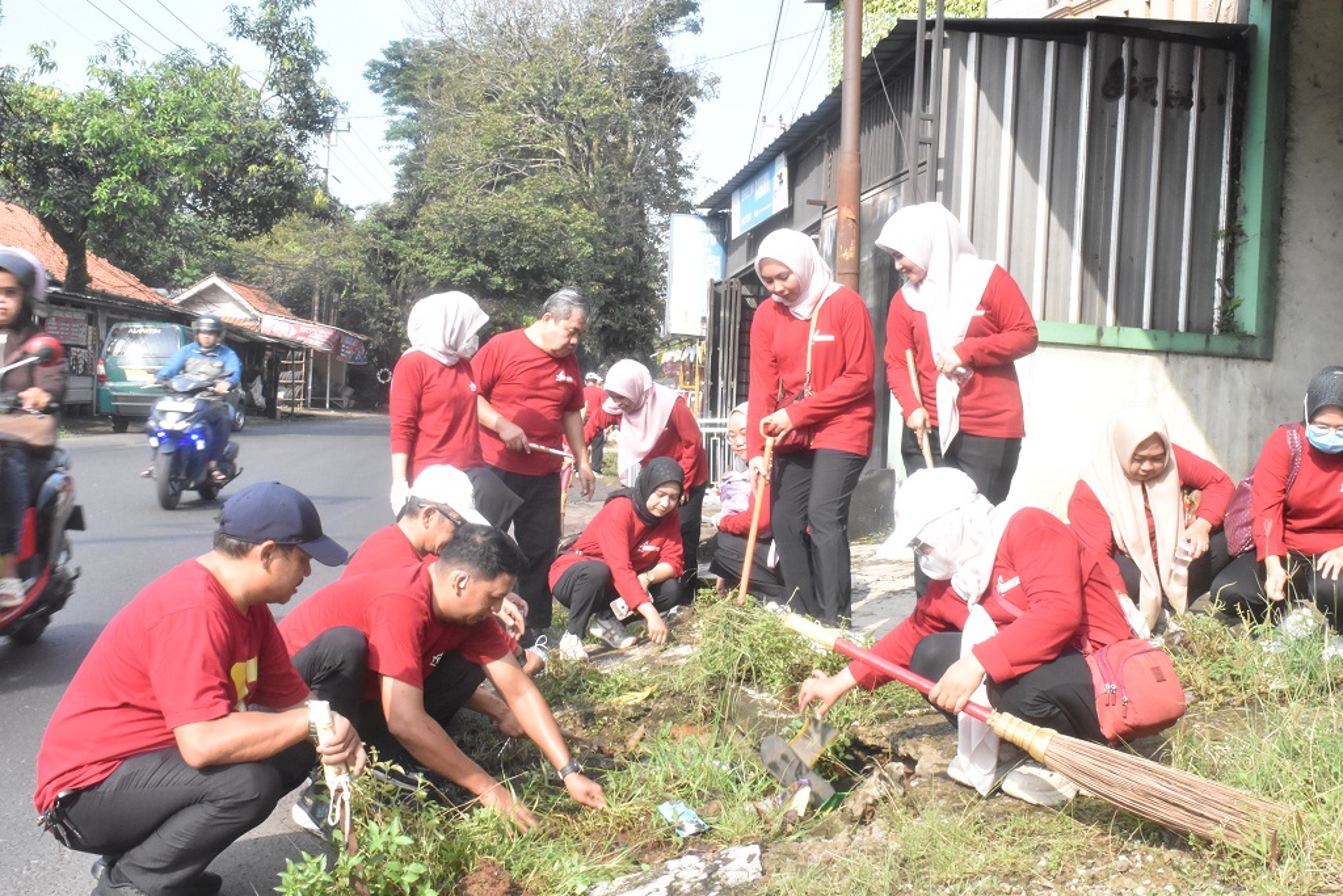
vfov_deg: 30.9
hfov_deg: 45.0
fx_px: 1623
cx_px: 672
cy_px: 448
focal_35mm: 44
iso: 2500
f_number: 27
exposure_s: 1/125
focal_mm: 29
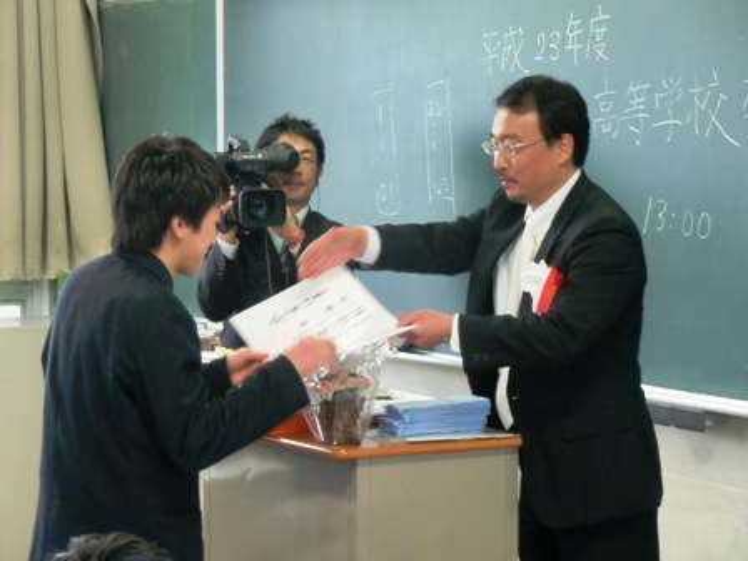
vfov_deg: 14.1
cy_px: 280
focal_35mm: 105
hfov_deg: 18.7
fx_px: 2269
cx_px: 374
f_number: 5
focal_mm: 18.8
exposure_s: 1/30
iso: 400
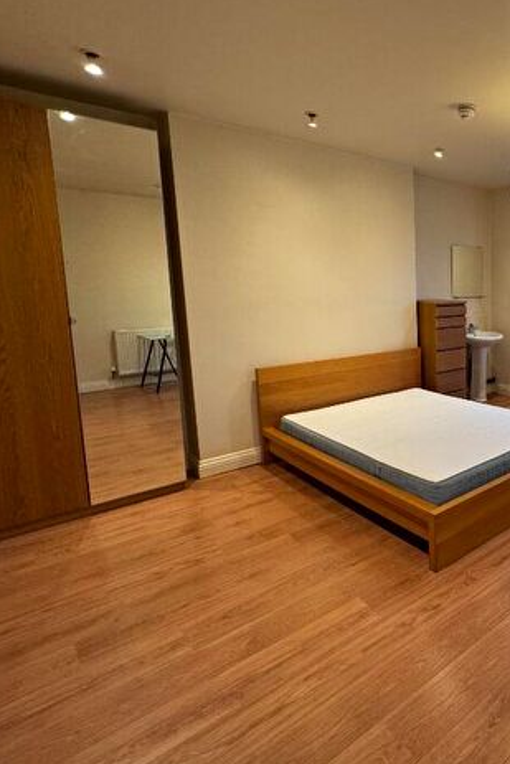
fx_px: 467
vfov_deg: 78.3
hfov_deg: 47.5
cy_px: 344
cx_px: 510
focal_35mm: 22
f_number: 2.2
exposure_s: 1/100
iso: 250
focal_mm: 2.22
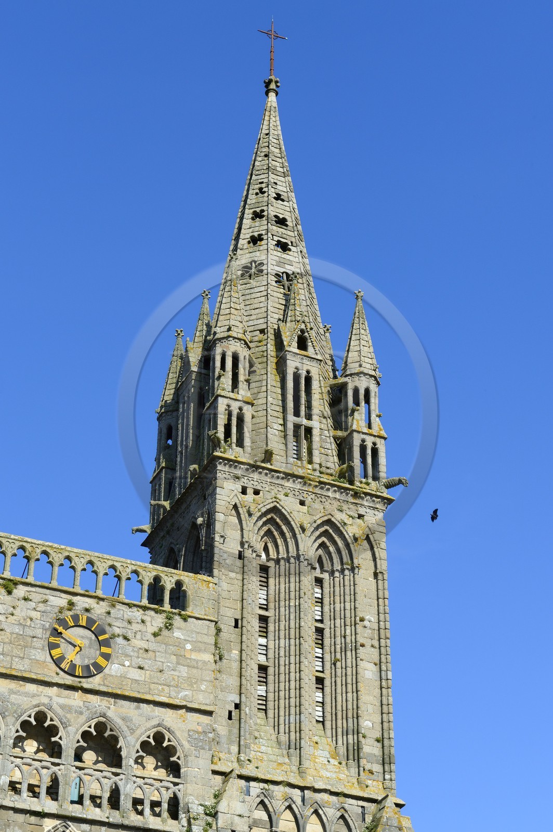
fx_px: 1616
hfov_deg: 19.4
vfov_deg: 28.9
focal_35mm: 70
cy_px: 416
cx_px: 276
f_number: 14
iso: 200
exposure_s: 1/200
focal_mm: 70
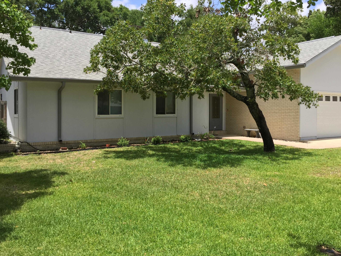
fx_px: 325
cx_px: 184
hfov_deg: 55.3
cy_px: 112
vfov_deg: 42.9
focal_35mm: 33
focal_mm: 4.15
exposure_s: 1/1522
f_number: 2.2
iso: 32
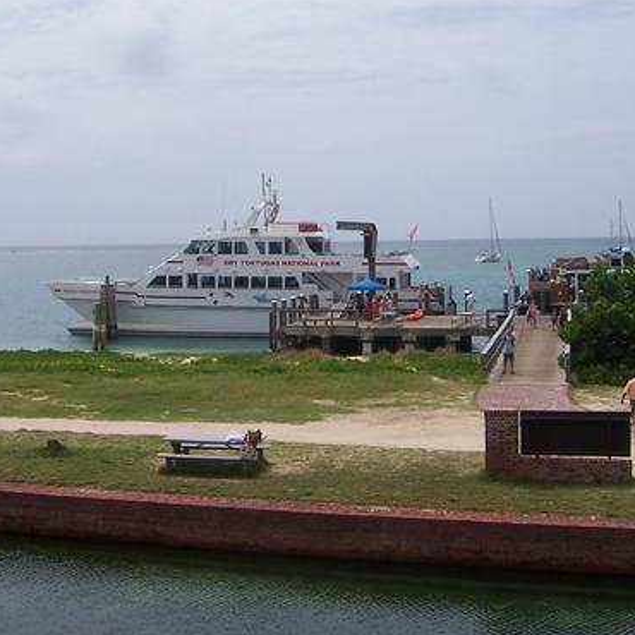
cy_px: 237
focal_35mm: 55
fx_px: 1141
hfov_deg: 31.0
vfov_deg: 31.0
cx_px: 256
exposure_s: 1/1000
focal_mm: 6
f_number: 4.8
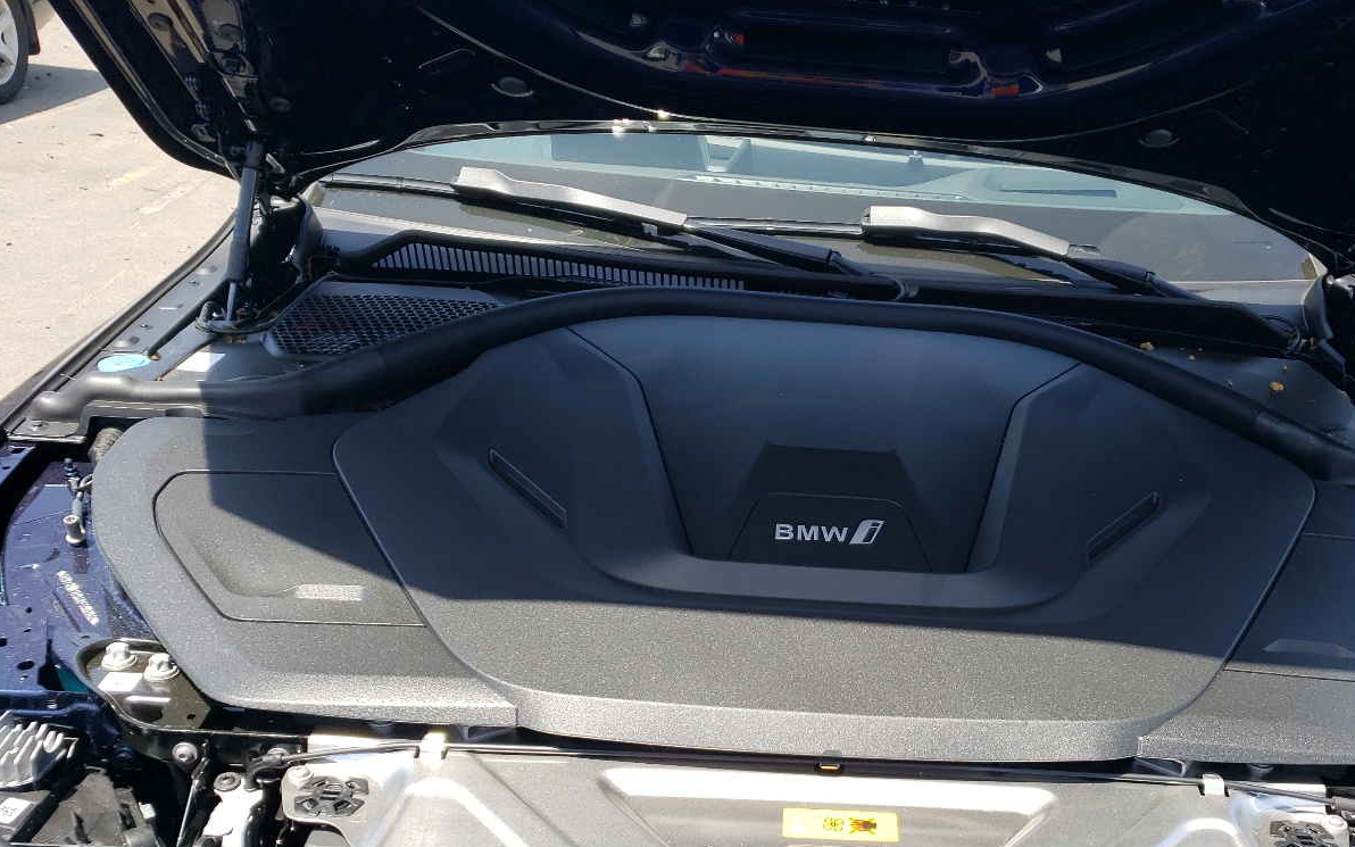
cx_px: 896
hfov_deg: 51.8
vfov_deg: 34.3
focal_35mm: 37
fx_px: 1366
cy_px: 517
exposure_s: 1/1111
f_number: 1.5
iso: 50
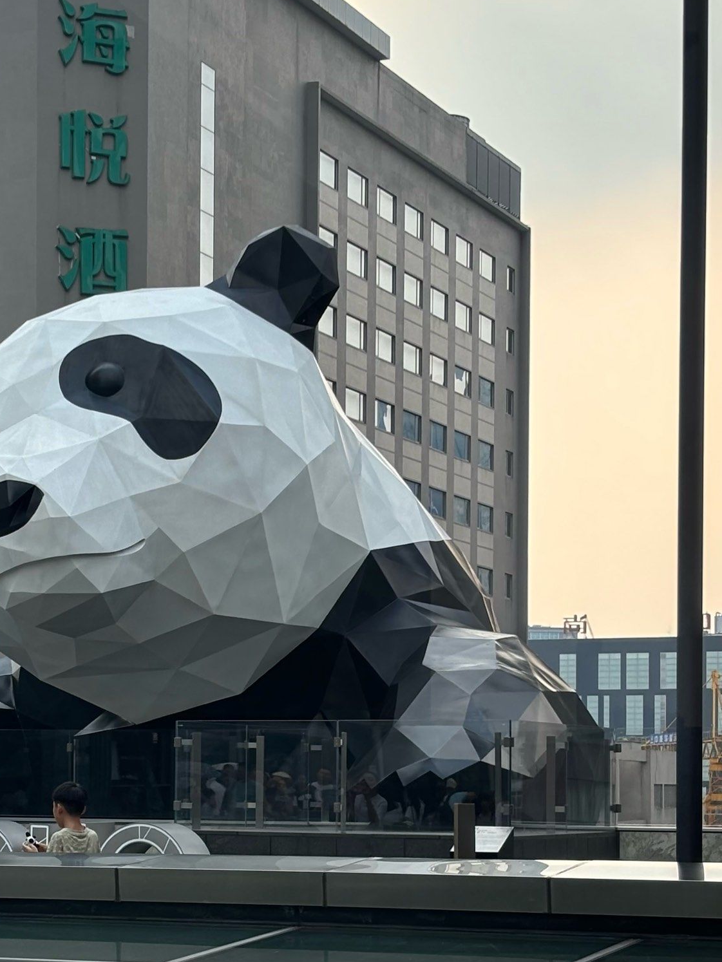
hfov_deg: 15.5
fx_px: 2641
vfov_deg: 20.5
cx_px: 166
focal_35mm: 95
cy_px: 694
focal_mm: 5.96
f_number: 1.6
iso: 32
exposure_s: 1/591
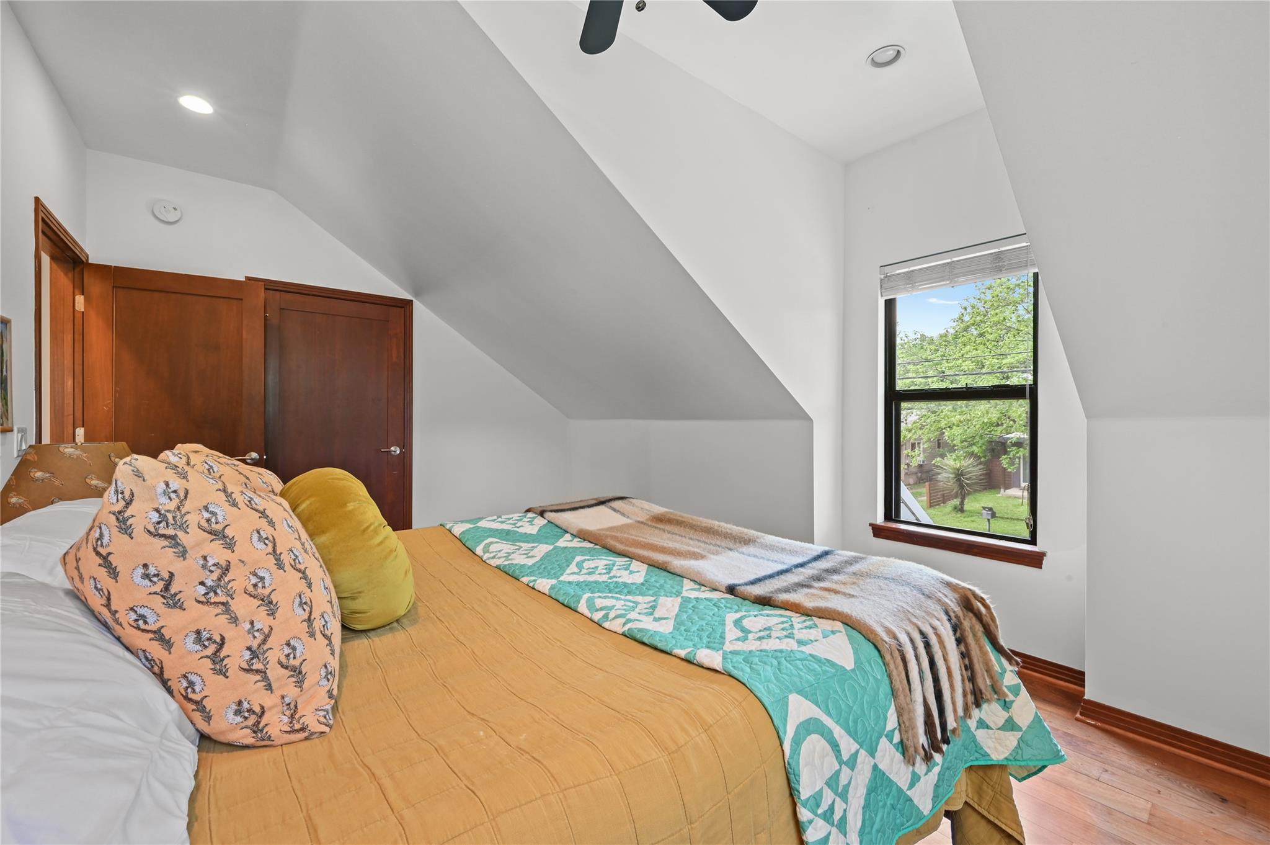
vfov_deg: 81.1
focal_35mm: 14
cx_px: 635
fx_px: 493
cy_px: 422
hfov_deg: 104.3
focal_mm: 14
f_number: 14
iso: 200
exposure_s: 1.3
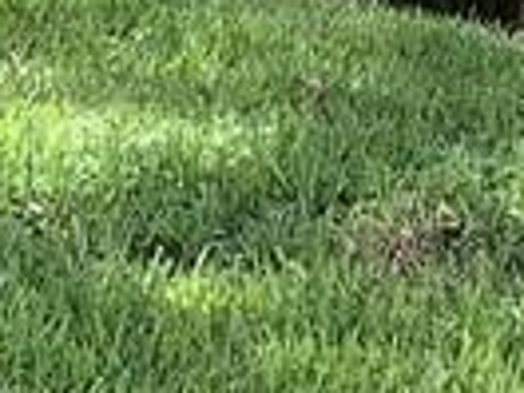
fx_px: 3633
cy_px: -738
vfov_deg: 5.8
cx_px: 75
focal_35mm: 240
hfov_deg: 8.2
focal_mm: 3.3
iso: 25
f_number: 2.4
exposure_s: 1/186
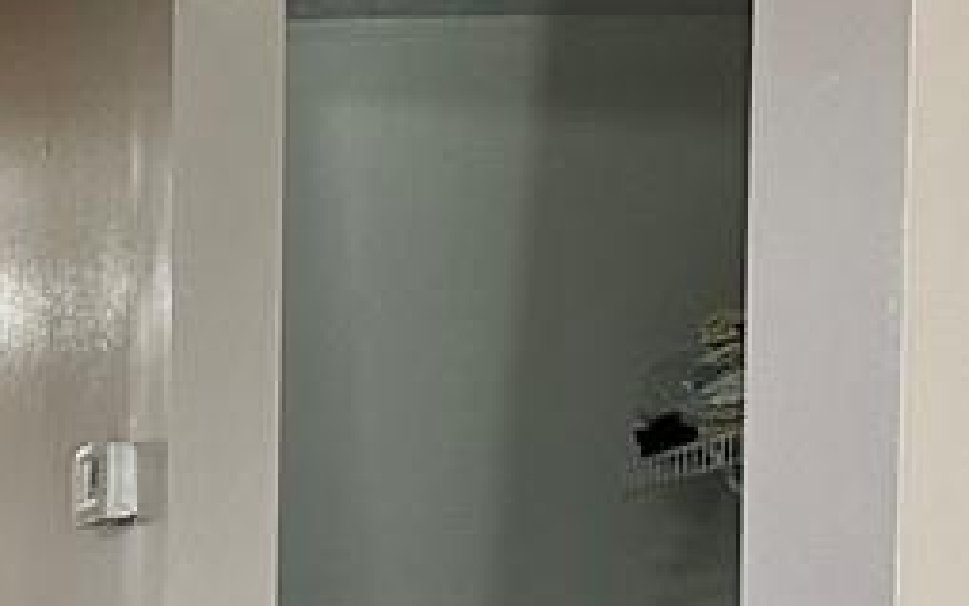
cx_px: -1083
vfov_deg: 7.7
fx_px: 4227
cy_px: 1387
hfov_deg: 11.5
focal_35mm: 160
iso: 125
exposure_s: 1/60
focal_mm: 6.86
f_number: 1.78
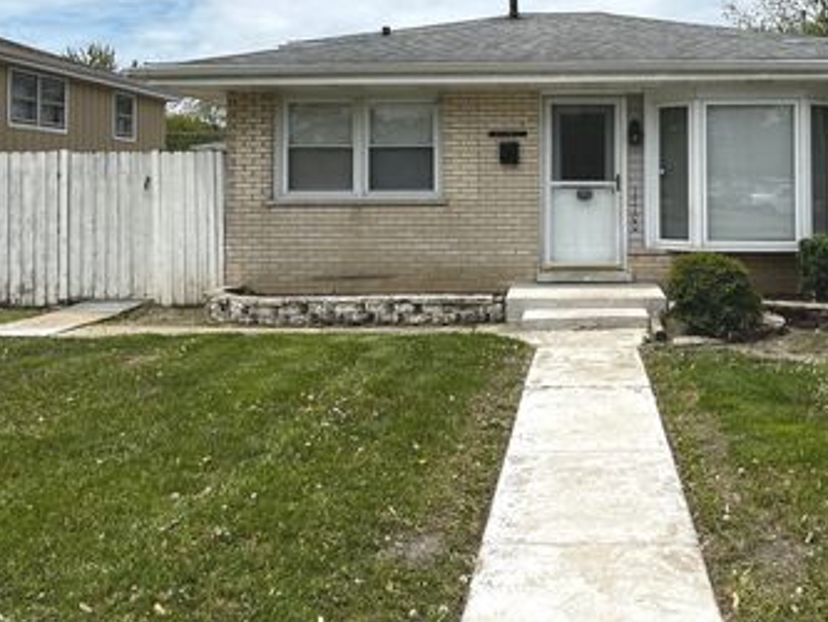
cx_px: 562
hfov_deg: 47.0
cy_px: 163
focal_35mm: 39
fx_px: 933
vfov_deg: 36.1
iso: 50
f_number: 1.6
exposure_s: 1/5848
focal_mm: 5.1
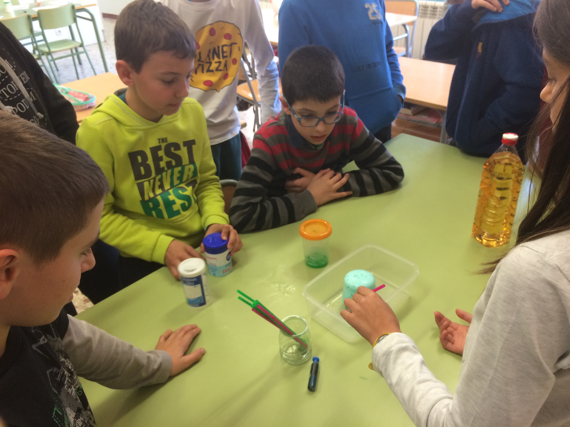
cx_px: 285
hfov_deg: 61.7
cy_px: 214
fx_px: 478
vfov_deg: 48.2
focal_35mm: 29
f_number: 2.2
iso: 80
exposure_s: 1/33
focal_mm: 4.15
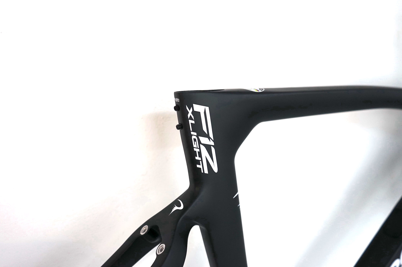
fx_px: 346
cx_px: 201
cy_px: 134
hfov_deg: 60.3
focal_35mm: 31
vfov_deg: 42.2
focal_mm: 31
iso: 500
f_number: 4
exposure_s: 1/60
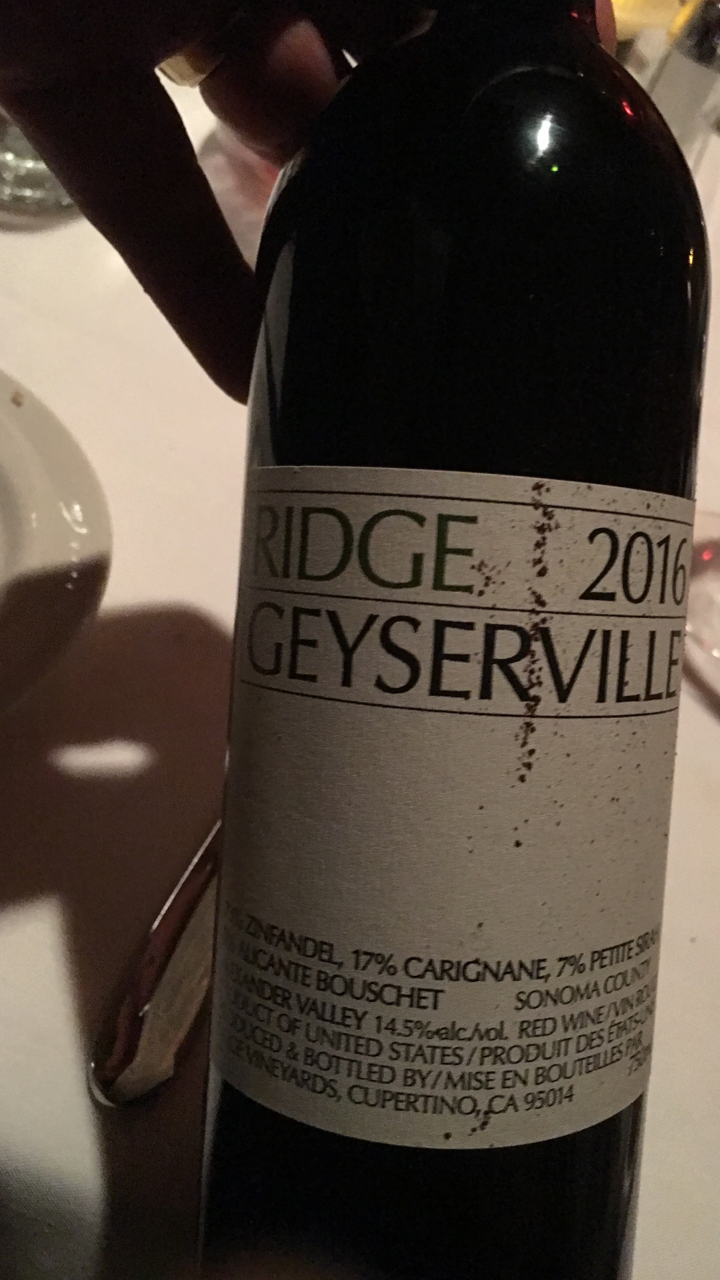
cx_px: 453
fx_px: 1086
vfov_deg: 61.0
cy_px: 633
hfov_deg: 36.4
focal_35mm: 32
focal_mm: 4.15
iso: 100
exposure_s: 1/4
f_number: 2.2
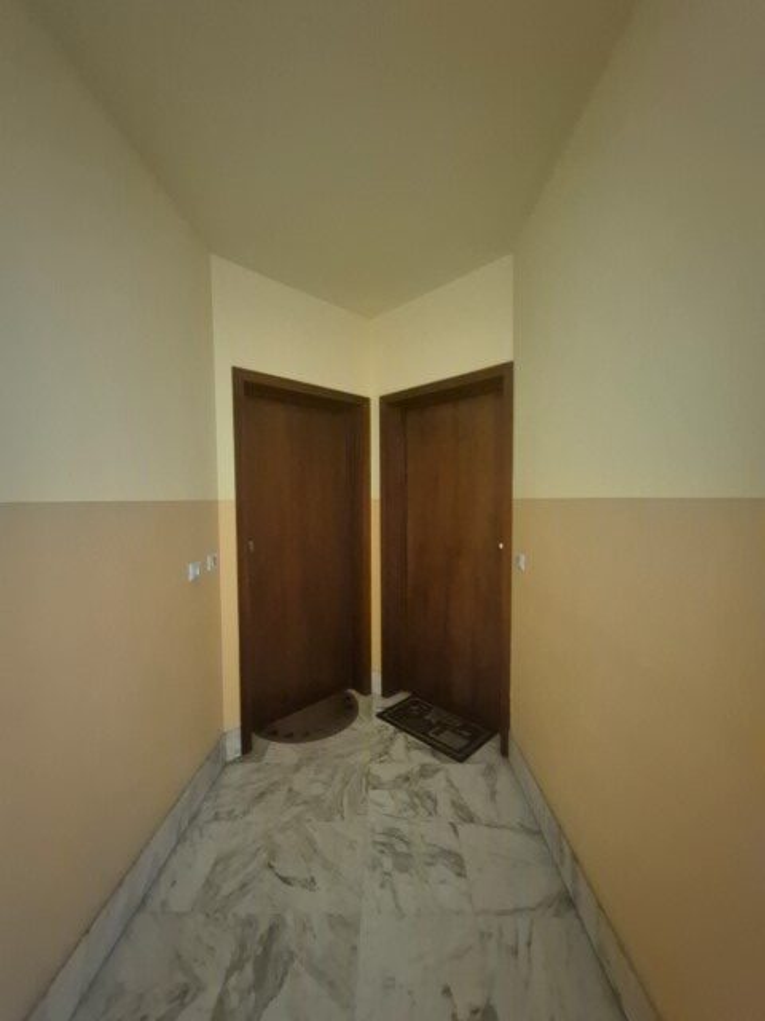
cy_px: 510
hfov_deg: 89.9
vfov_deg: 106.2
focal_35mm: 13
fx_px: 383
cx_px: 382
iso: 3200
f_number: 2.2
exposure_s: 1/25
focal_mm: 1.74
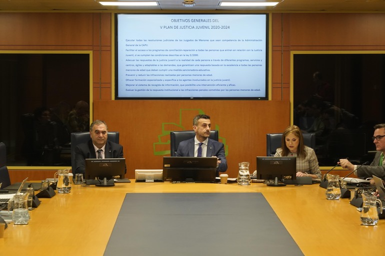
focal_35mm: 99
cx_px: 192
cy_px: 128
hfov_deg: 20.6
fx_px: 1058
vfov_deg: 13.8
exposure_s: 1/160
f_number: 6.3
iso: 3200
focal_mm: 99
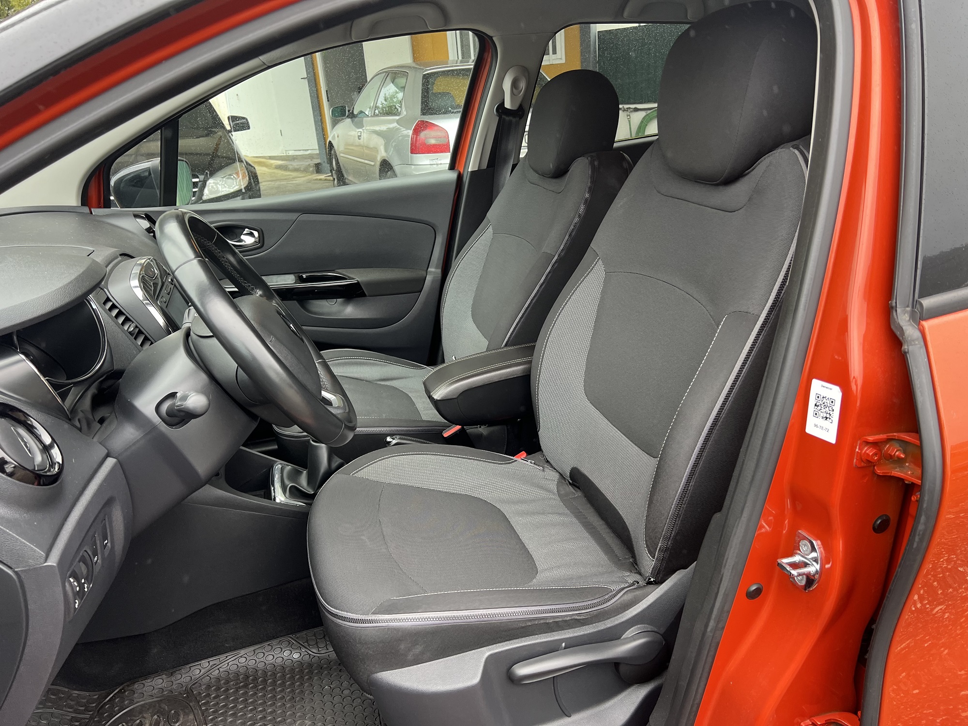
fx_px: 727
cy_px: 363
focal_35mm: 26
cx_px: 484
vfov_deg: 53.1
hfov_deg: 67.3
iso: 100
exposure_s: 1/121
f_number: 1.5
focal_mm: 5.7
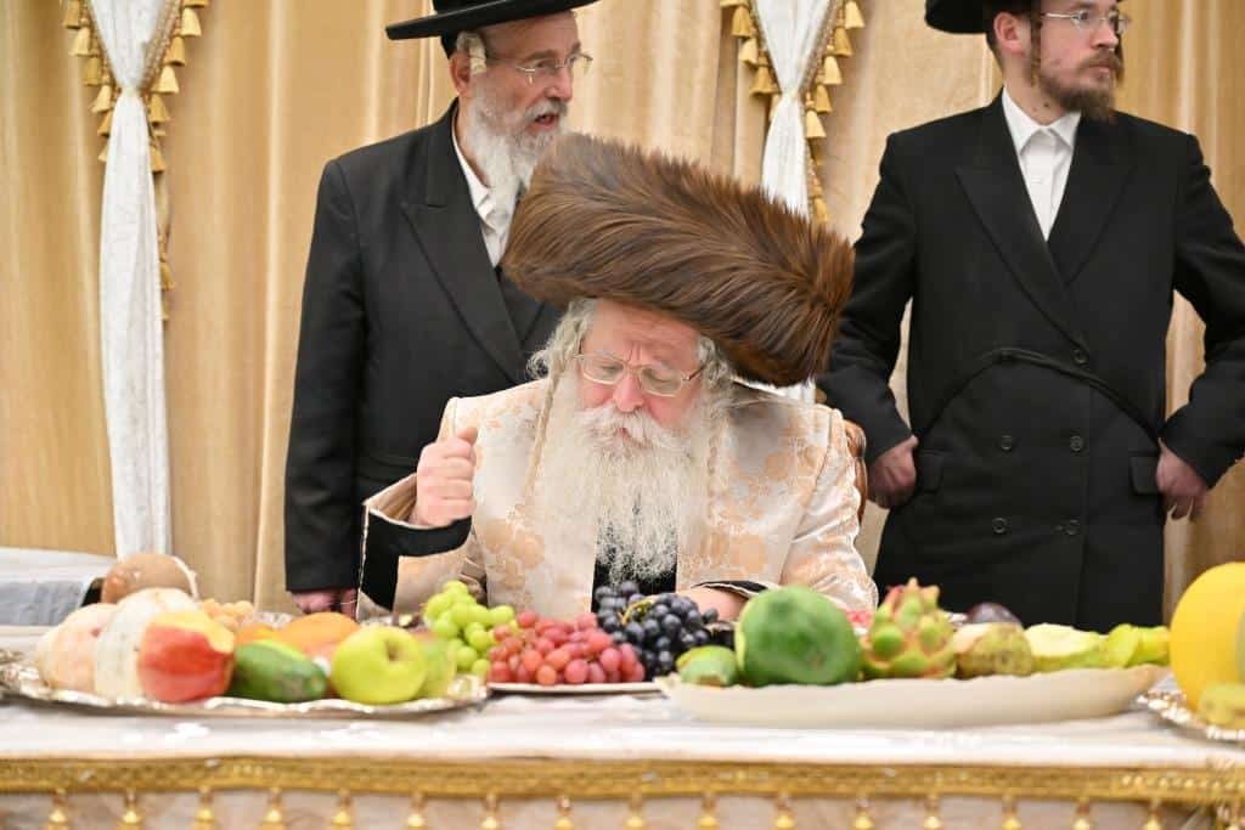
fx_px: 2386
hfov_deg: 29.2
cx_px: 622
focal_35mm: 69
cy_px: 415
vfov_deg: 19.7
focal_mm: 69
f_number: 4
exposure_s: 1/200
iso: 800
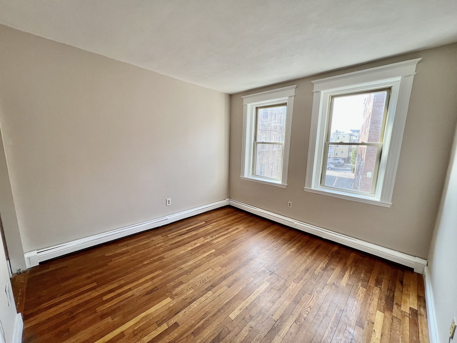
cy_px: 172
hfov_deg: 106.2
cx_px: 228
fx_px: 172
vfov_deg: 89.9
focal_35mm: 13
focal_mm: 1.57
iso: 64
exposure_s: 1/120
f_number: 1.8
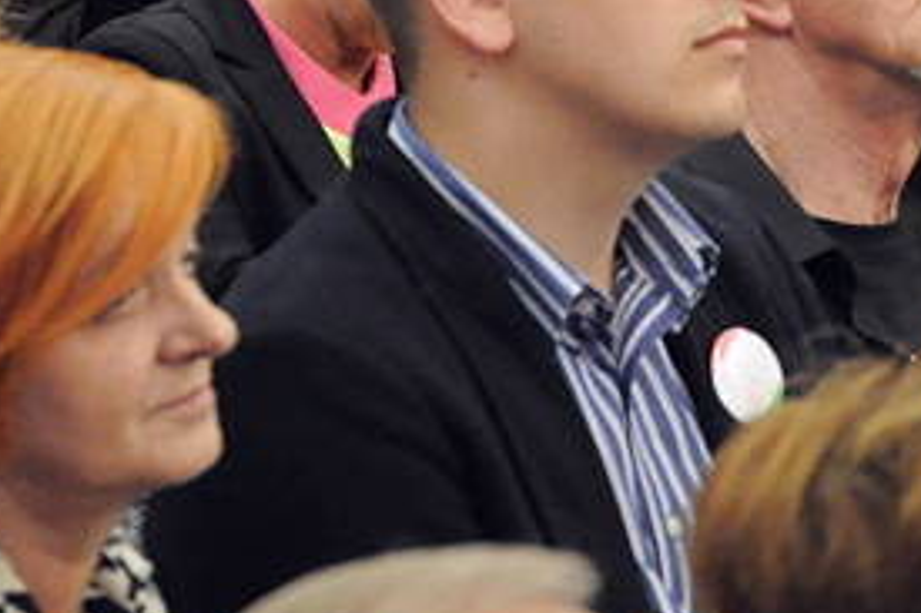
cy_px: -25
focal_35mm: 241
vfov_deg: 5.7
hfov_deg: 8.5
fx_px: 6162
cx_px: 995
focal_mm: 52
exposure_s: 1/80
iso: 2500
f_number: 5.6
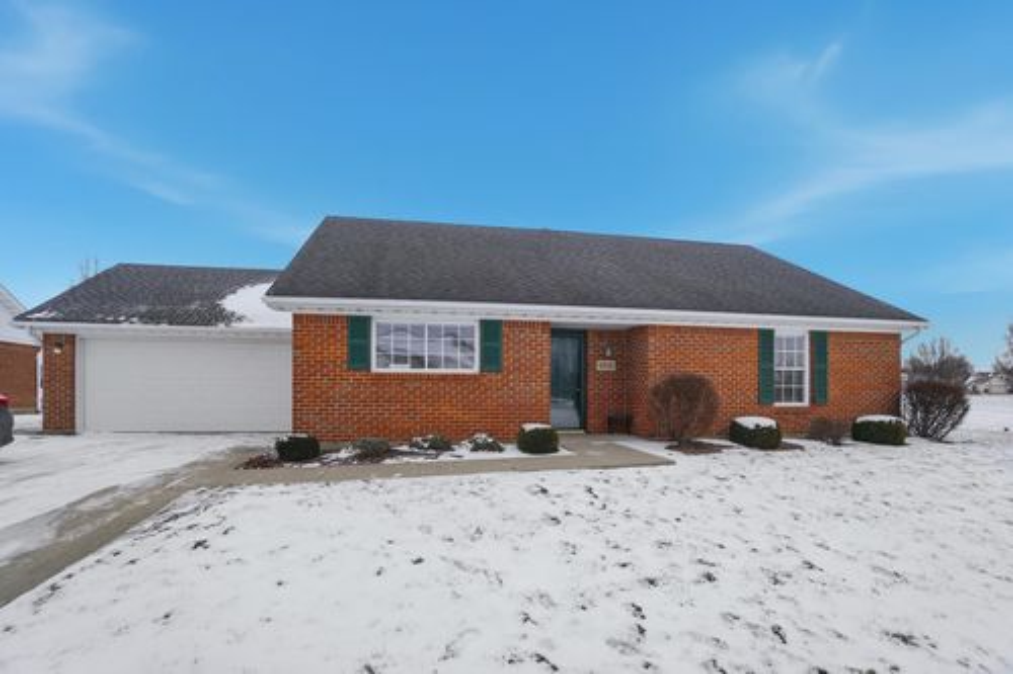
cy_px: 337
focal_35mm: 15
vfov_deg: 77.3
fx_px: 422
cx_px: 506
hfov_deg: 100.4
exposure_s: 1/4000
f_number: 4
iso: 100
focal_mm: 10
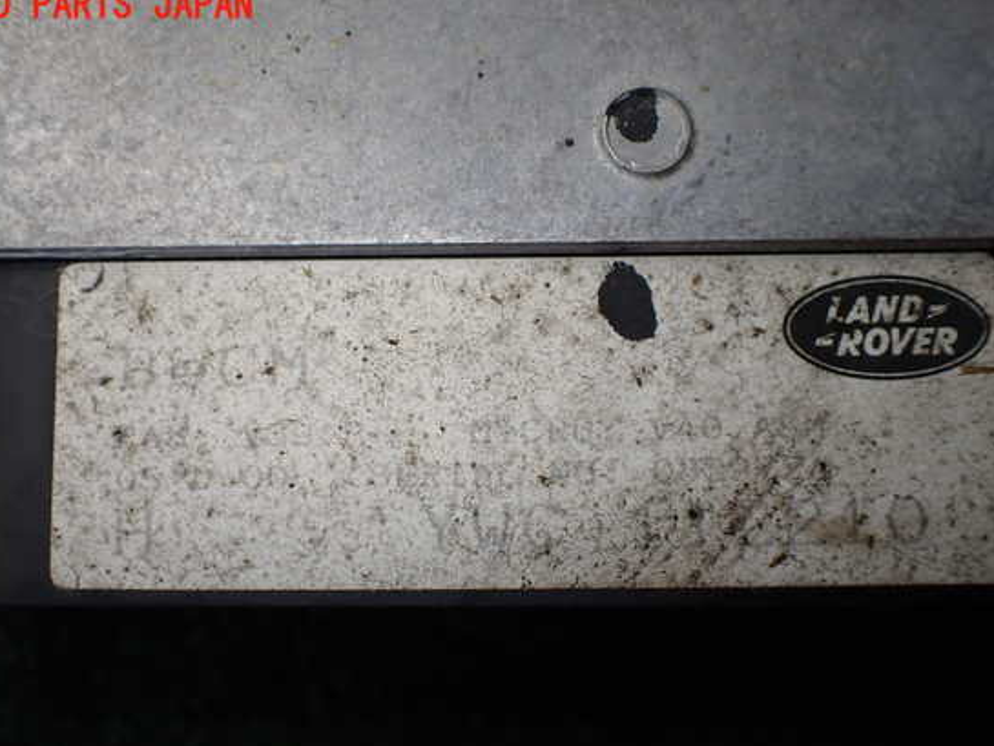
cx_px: 469
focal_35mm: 33
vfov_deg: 42.9
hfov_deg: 55.3
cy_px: 394
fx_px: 948
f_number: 2.3
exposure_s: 1/125
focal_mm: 5.4
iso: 125
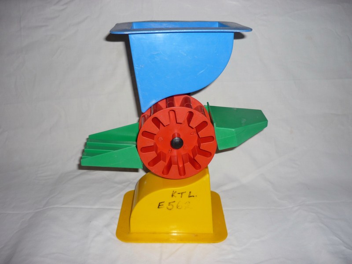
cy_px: 132
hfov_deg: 55.4
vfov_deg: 42.9
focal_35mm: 33
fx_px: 336
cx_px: 176
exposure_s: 1/30
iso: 100
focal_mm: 5.5
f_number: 2.8
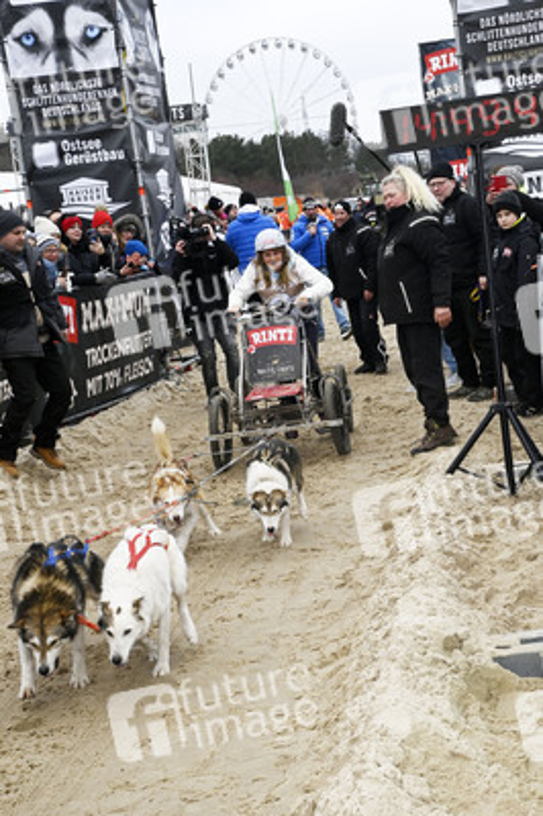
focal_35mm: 65
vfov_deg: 31.0
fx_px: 1473
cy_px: 408
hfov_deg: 20.9
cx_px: 272
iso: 1000
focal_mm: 65
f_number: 14
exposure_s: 1/250
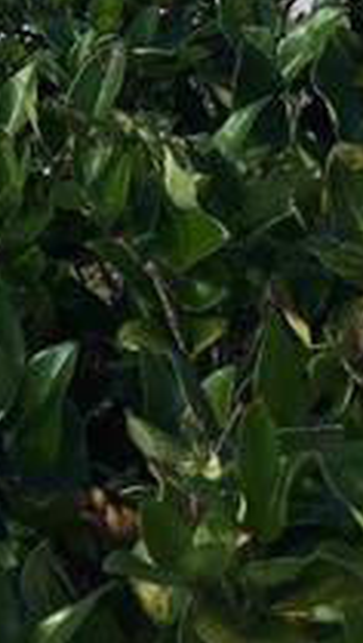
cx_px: -172
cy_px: -409
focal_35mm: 116
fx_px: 1979
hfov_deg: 10.2
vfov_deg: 16.3
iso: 25
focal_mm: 4.15
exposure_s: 1/836
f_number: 2.2
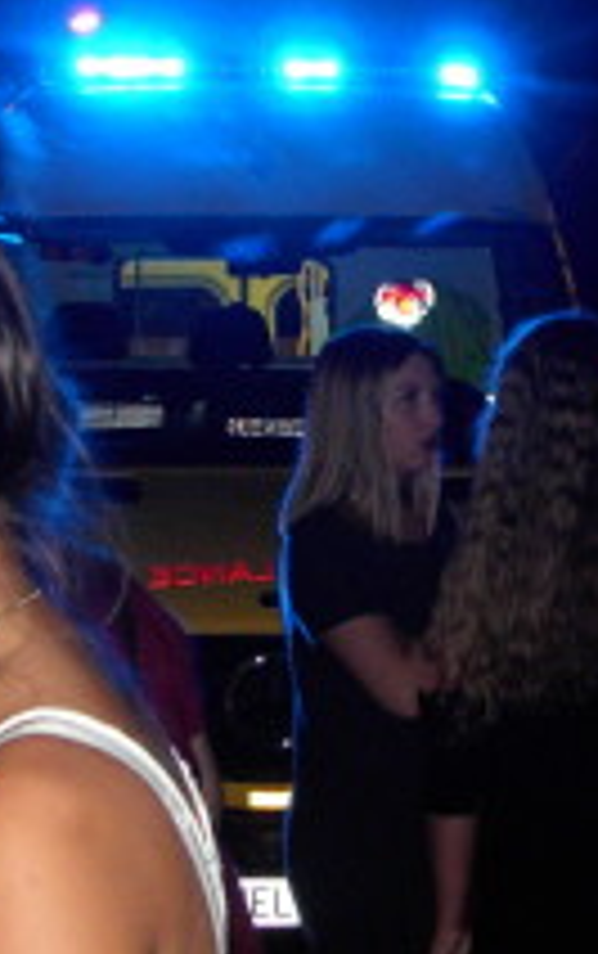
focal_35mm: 103
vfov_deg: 20.2
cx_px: 580
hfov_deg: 12.6
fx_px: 2679
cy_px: 410
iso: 200
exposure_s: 1/51
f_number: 2.8
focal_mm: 6.6
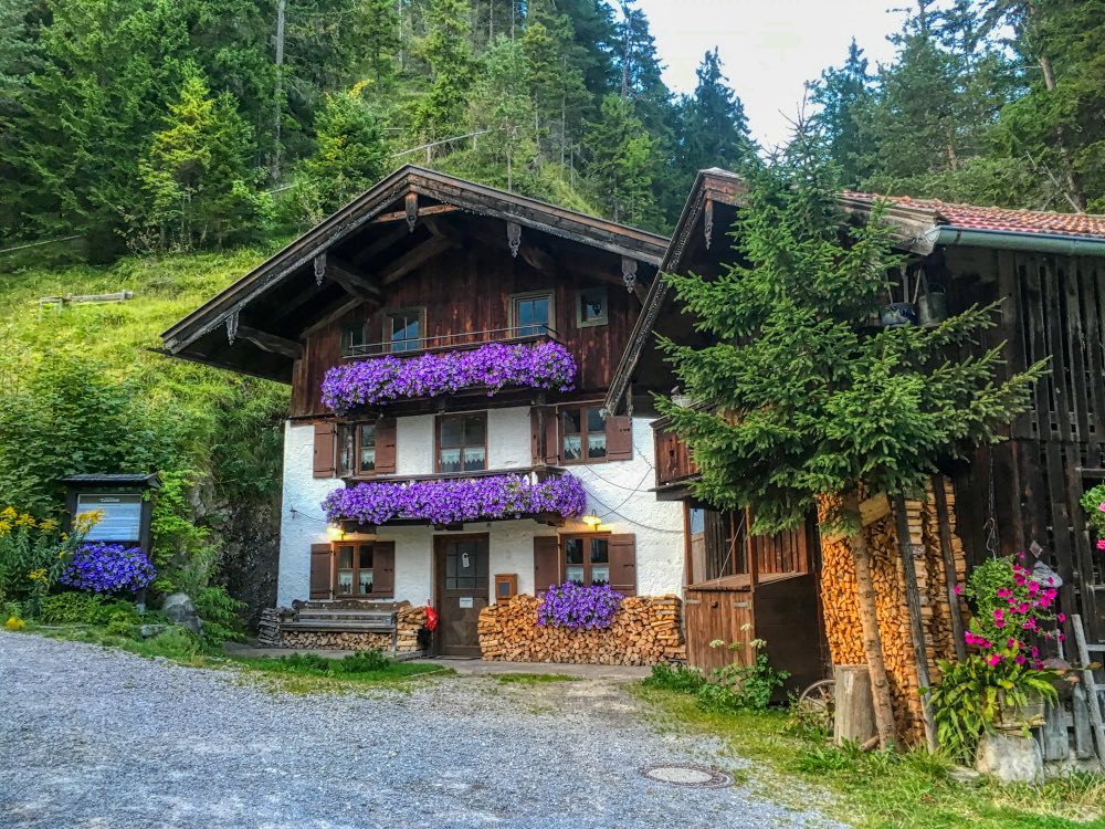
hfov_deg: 61.7
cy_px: 414
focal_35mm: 29
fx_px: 926
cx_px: 552
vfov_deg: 48.2
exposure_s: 1/33
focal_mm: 4.15
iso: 80
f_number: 2.2
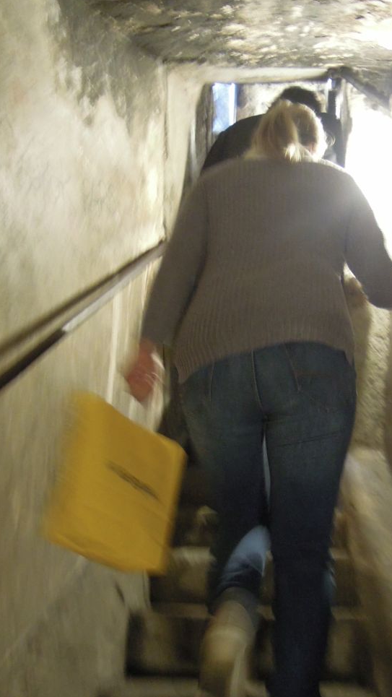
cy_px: 398
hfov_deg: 31.7
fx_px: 684
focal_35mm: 37
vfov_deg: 53.8
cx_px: 263
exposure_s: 1/8
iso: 640
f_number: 2
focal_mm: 4.3
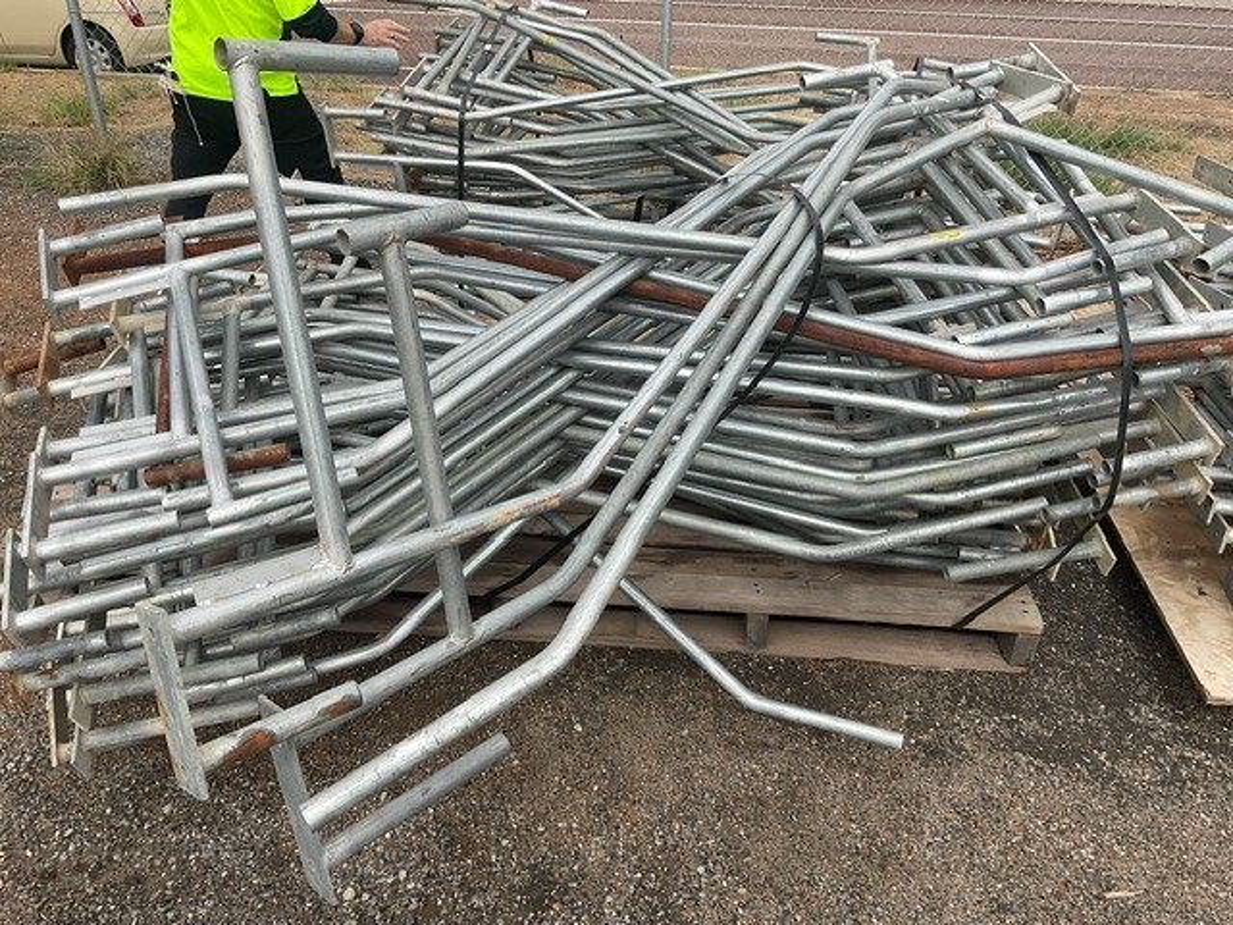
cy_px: 462
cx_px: 616
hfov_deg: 61.7
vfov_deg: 48.2
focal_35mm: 29
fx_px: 1033
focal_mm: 3
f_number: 1.8
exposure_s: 1/1342
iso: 16
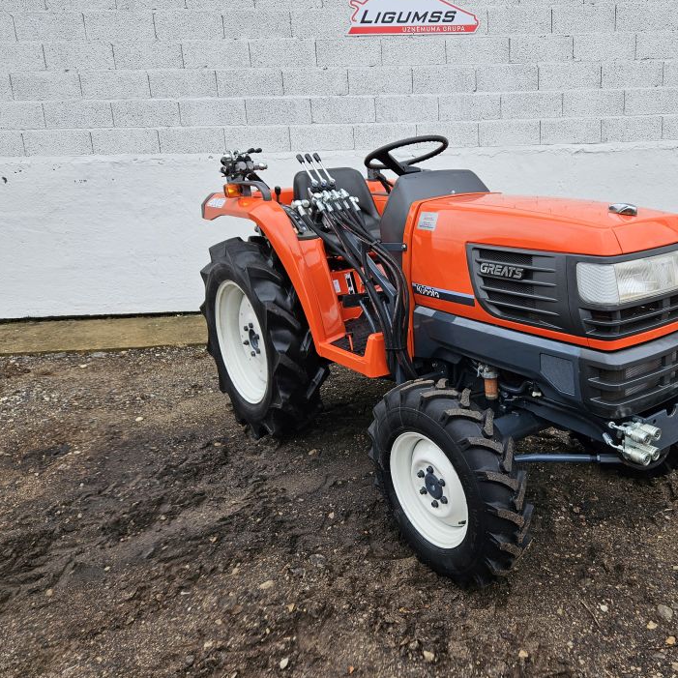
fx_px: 643
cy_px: 317
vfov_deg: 55.6
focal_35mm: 29
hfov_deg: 54.5
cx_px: 450
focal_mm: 5.4
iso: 50
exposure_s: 1/180
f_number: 1.8
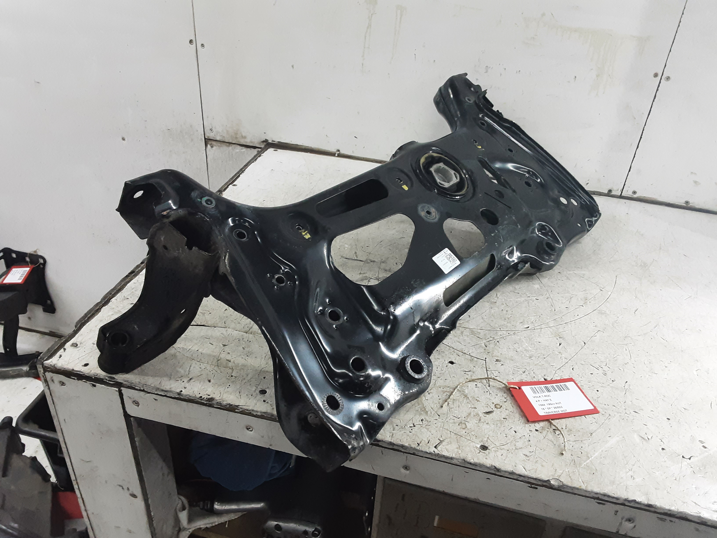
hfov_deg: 65.3
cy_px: 269
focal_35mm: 27
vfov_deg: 51.4
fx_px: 559
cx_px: 358
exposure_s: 1/50
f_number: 1.9
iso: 200
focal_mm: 2.91
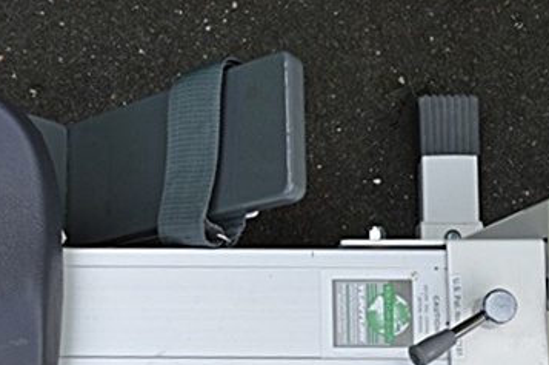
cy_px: 328
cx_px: 198
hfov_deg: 30.0
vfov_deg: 19.9
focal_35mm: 67
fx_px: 1020
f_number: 6.3
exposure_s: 1/160
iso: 100
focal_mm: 24
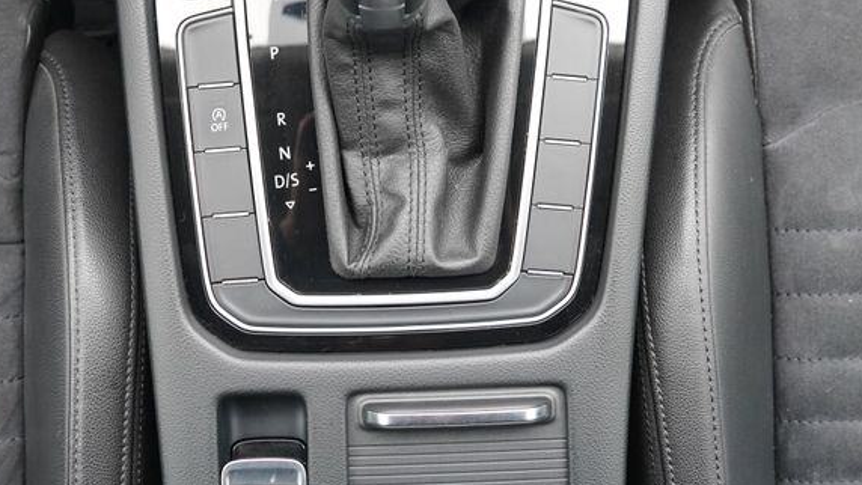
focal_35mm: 45
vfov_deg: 25.7
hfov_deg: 45.5
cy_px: 43
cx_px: 413
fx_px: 1029
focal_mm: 24
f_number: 4
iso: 1250
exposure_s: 1/160
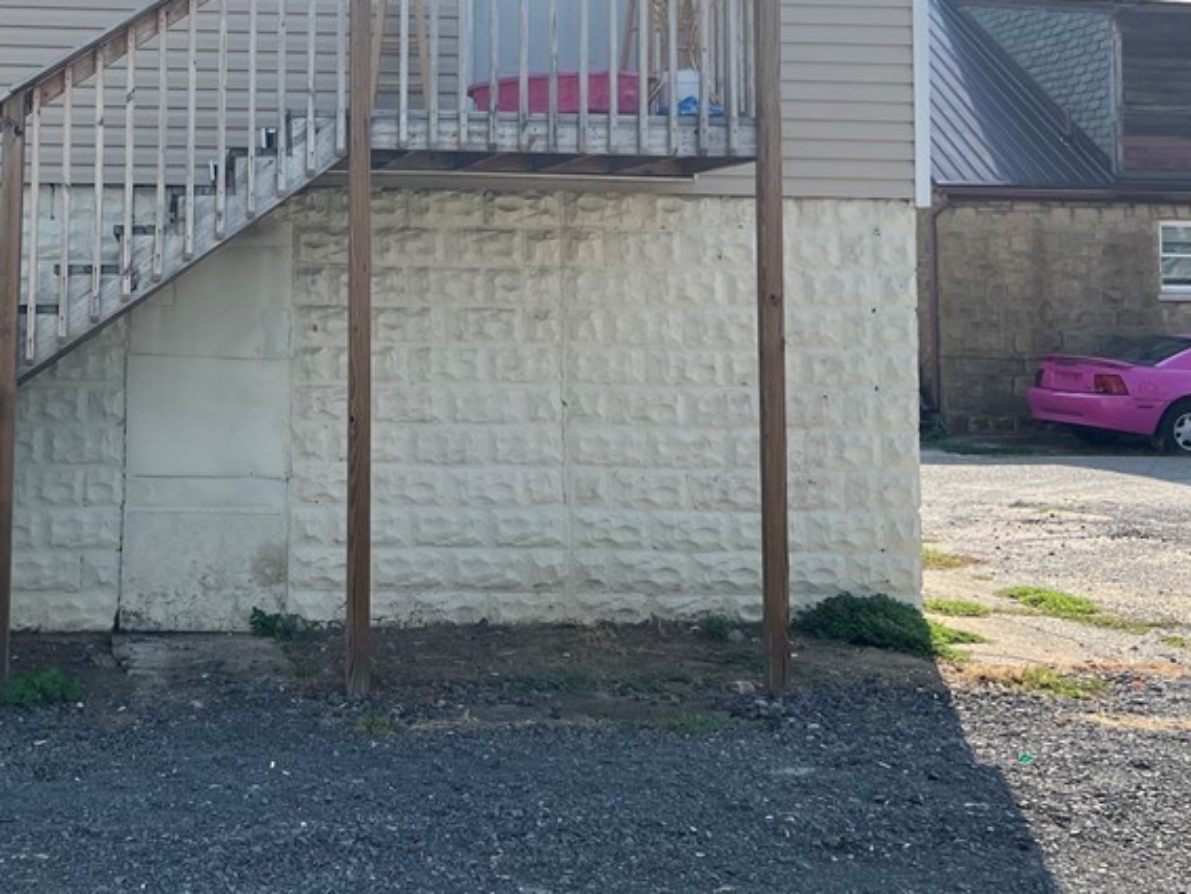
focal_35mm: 47
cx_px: 263
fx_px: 1618
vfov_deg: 30.0
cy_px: 145
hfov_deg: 39.1
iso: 50
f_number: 1.5
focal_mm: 5.7
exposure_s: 1/3257
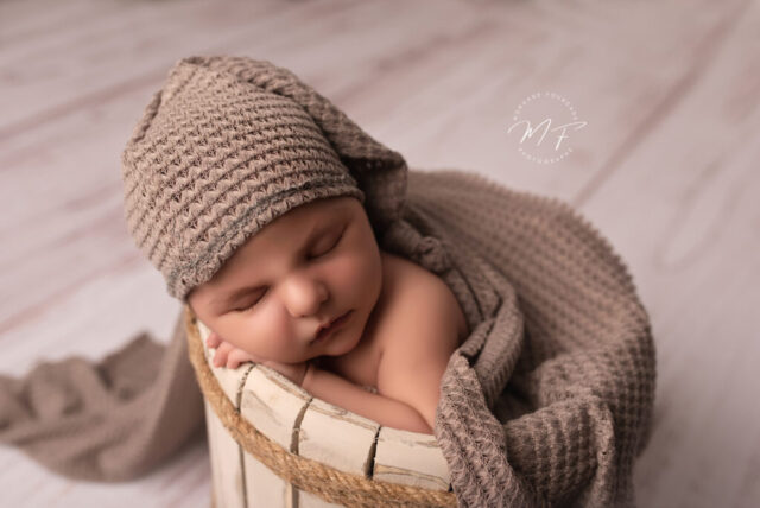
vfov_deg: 37.9
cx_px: 380
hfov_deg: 54.4
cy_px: 254
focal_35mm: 35
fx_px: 740
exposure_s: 1/160
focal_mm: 35
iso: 100
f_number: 3.5
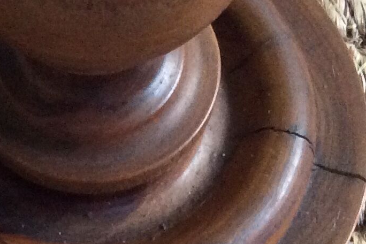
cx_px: 49
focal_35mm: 126
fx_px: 1281
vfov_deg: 10.7
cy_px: 278
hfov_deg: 16.1
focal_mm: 3.3
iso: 250
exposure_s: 1/25
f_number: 2.4
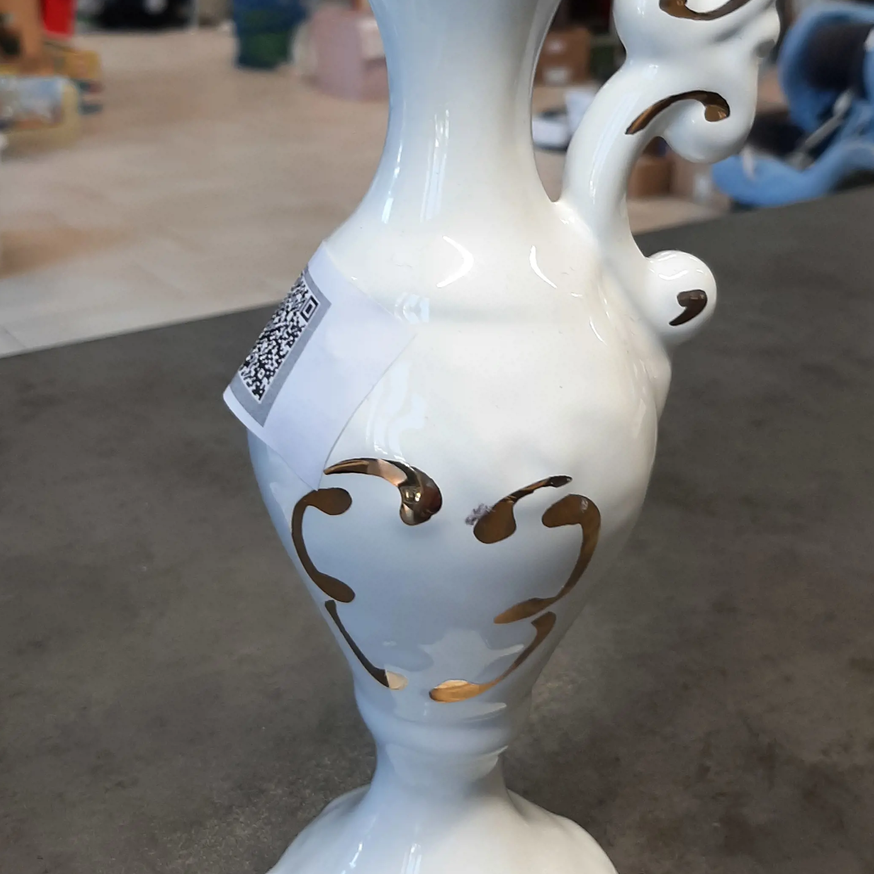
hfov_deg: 37.5
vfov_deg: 37.2
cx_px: 497
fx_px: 1285
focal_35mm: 45
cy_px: 307
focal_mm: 3.93
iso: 50
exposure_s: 1/50
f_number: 1.7
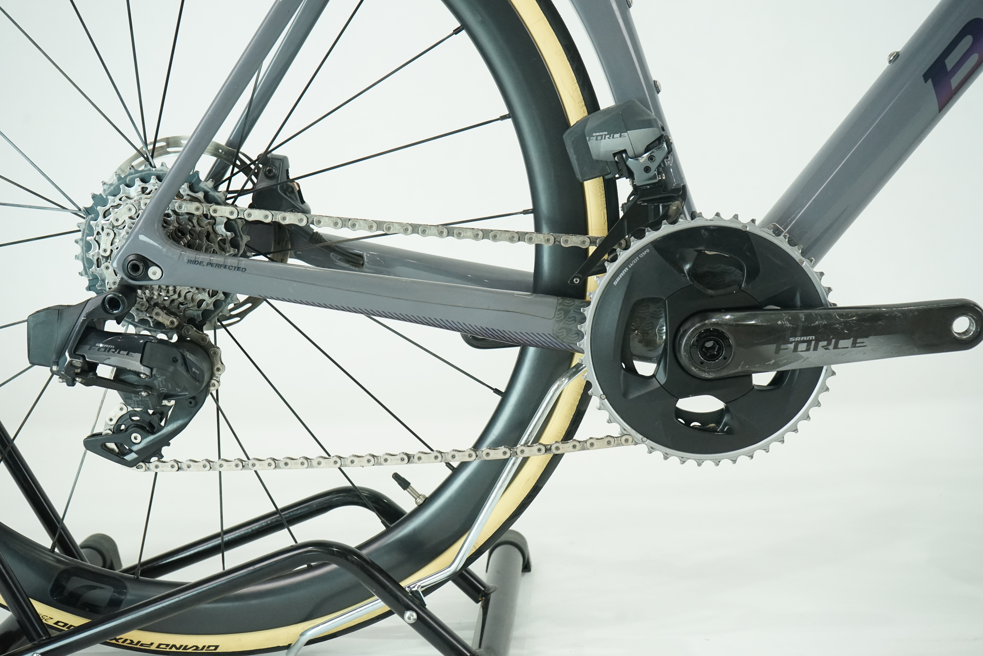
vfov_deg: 28.6
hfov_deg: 41.9
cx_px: 492
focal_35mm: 47
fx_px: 1283
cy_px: 328
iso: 2500
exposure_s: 1/200
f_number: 7.1
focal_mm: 47
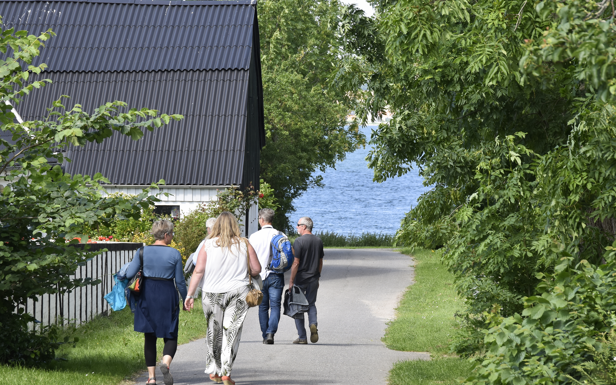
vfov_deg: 6.7
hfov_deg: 10.8
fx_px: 3267
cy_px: 234
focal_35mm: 195
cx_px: 246
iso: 200
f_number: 8
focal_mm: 105
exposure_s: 1/200
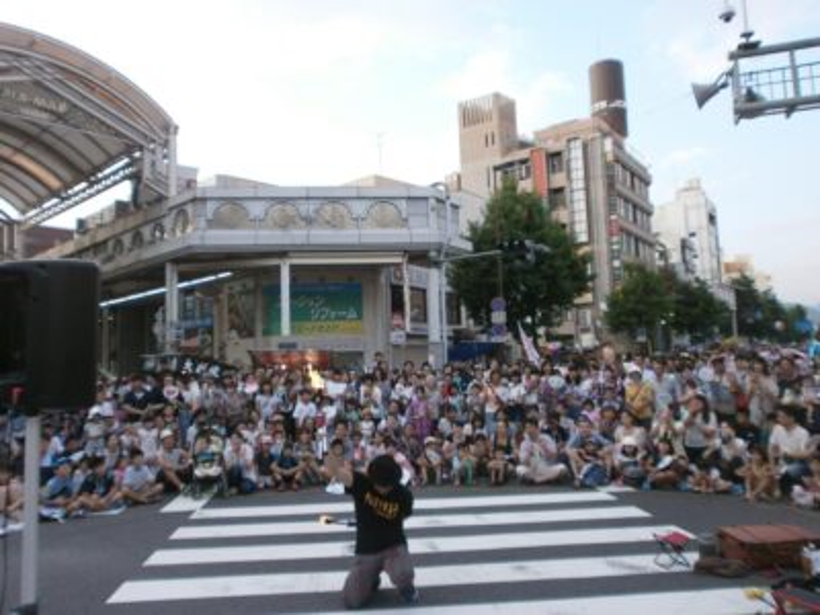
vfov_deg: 51.4
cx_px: 410
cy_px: 308
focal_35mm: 27
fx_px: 640
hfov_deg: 65.3
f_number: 2.9
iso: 100
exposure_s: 1/160
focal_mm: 4.8
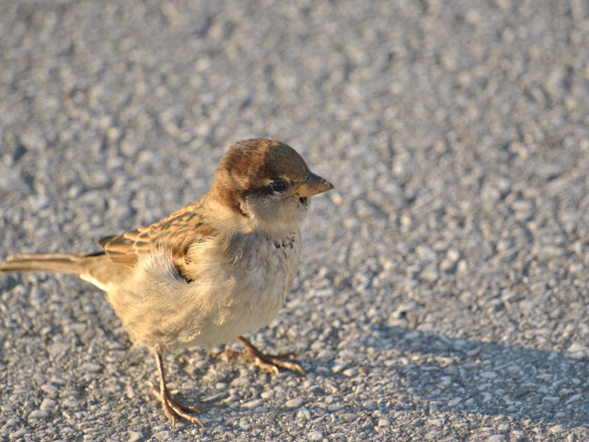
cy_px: 221
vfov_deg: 3.1
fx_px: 8286
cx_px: 304
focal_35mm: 487
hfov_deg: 4.1
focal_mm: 300
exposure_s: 1/500
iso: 360
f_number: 5.6
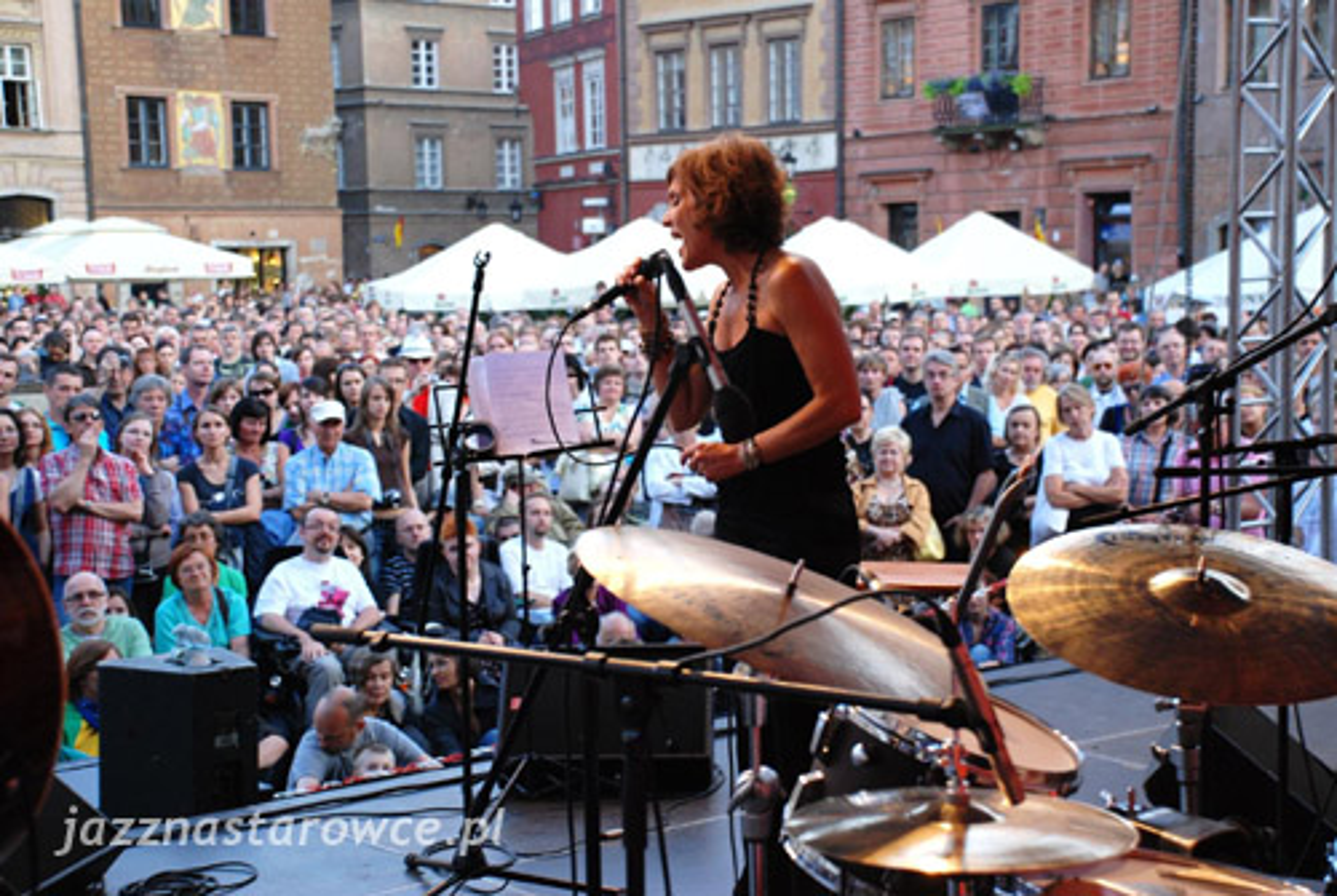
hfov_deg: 30.5
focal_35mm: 66
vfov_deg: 20.7
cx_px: 668
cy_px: 448
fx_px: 2455
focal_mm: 44
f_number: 4.8
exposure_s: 1/30
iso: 360
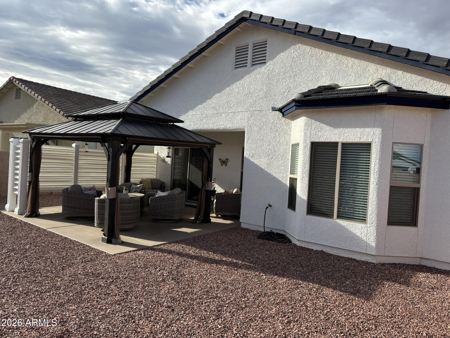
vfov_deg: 53.1
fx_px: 338
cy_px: 169
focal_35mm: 26
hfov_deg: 67.3
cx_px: 225
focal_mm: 5.96
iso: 50
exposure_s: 1/2288
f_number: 1.6
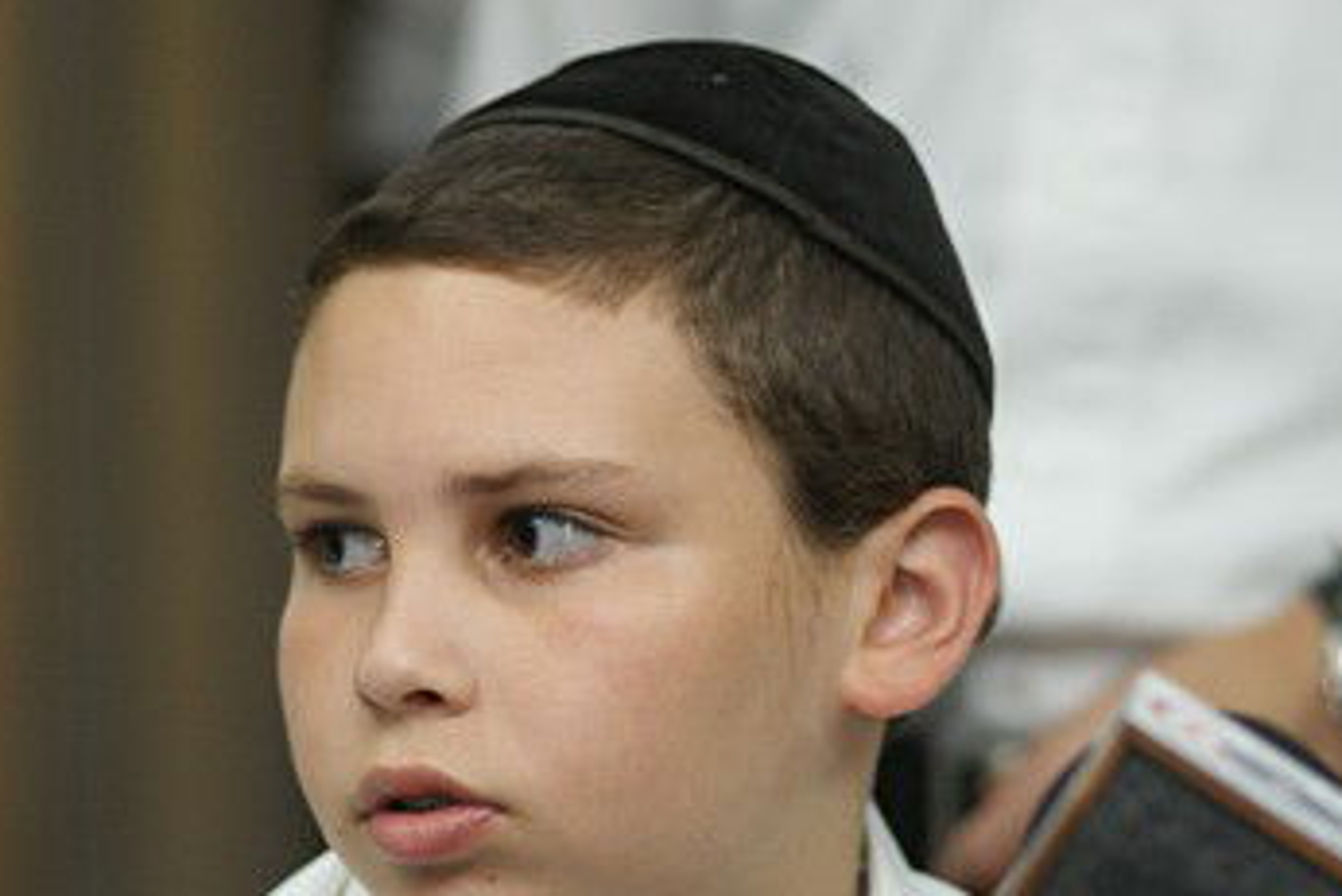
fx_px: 9091
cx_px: 578
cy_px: 533
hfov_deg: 8.4
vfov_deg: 5.6
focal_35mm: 244
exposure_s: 1/125
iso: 400
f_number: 2.8
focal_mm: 105
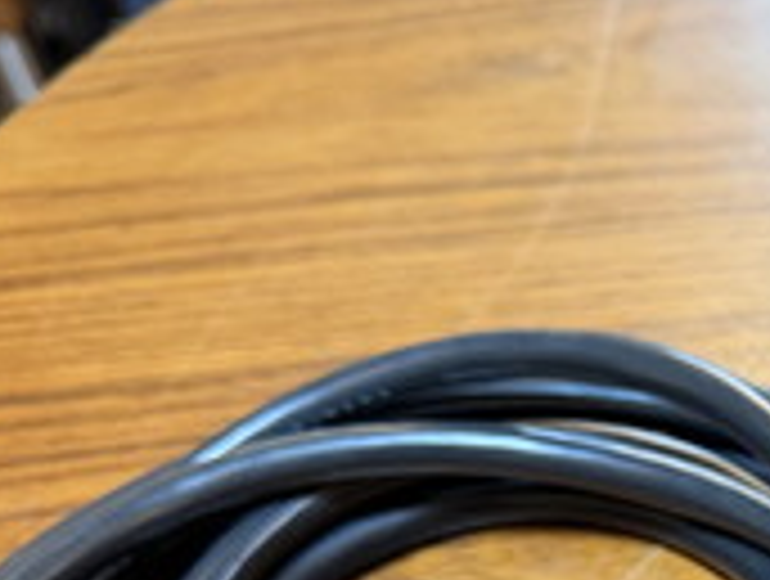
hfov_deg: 20.1
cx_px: 1144
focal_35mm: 84
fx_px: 1872
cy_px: 778
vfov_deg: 16.5
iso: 400
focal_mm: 6.76
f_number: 1.78
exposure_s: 1/60
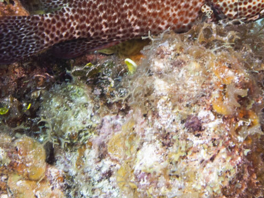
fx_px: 542
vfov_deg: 20.6
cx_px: 190
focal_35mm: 71
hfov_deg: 27.1
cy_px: 47
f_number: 8
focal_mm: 35
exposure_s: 1/100
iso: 200
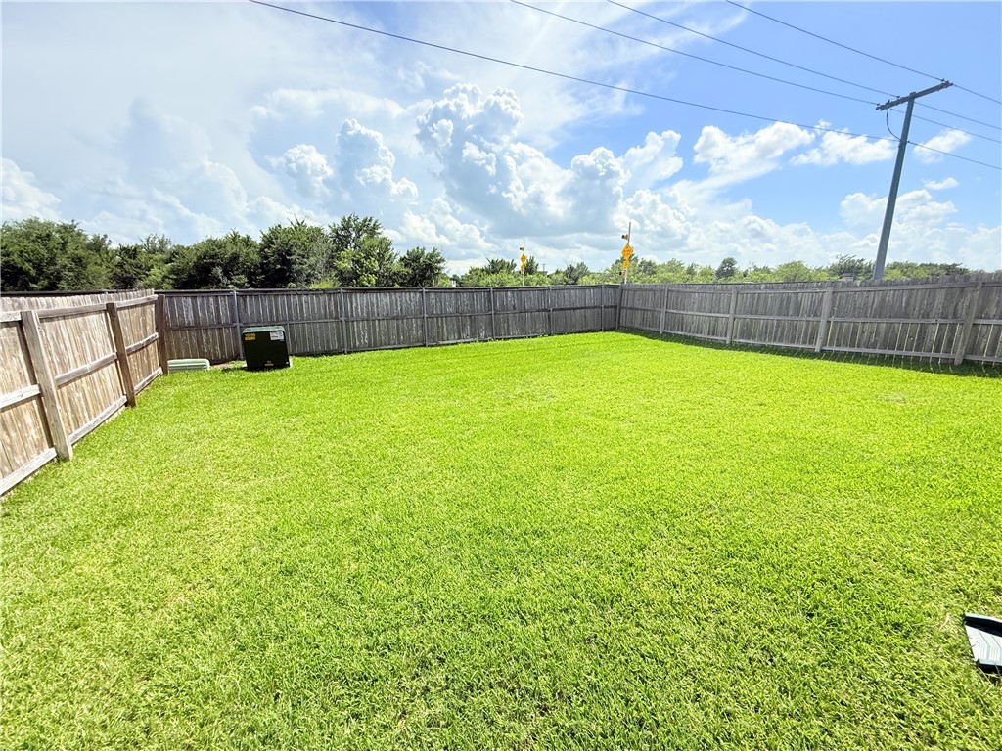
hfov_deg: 102.1
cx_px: 501
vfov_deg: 85.7
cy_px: 376
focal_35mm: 14
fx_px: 405
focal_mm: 2.22
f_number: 2.2
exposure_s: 1/1848
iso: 50
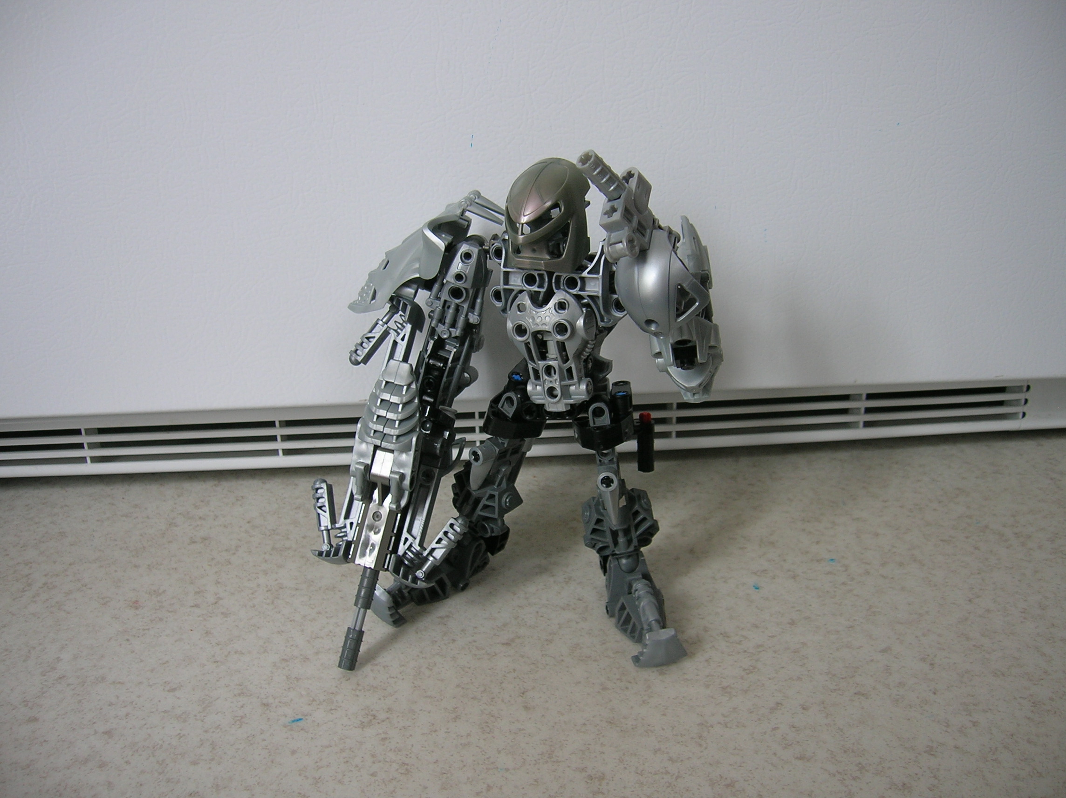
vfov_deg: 41.7
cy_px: 399
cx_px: 533
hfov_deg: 54.0
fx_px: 1046
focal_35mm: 34
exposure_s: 1/10.8
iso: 50
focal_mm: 5.7
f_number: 2.9
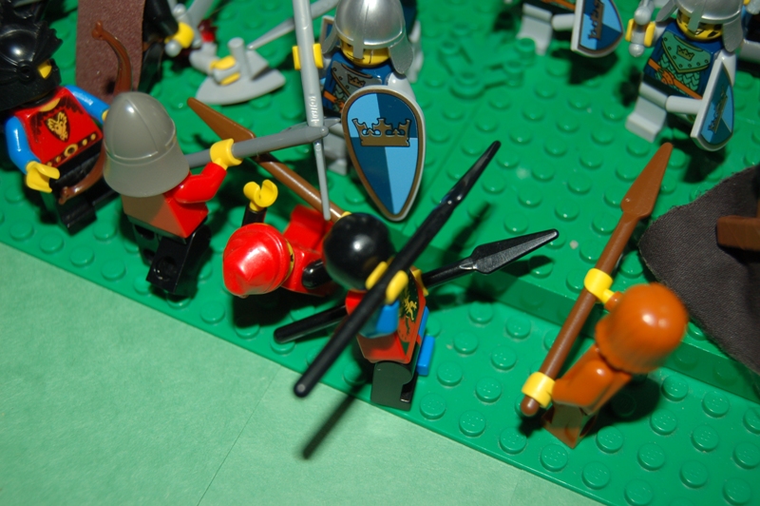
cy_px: 253
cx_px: 380
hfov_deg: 41.1
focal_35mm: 48
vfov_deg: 28.0
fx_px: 1012
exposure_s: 1/60
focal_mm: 32
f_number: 4.5
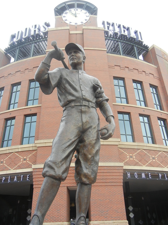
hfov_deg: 46.8
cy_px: 112
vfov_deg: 60.0
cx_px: 84
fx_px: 194
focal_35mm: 30
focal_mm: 5.4
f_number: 3.5
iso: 160
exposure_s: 1/168
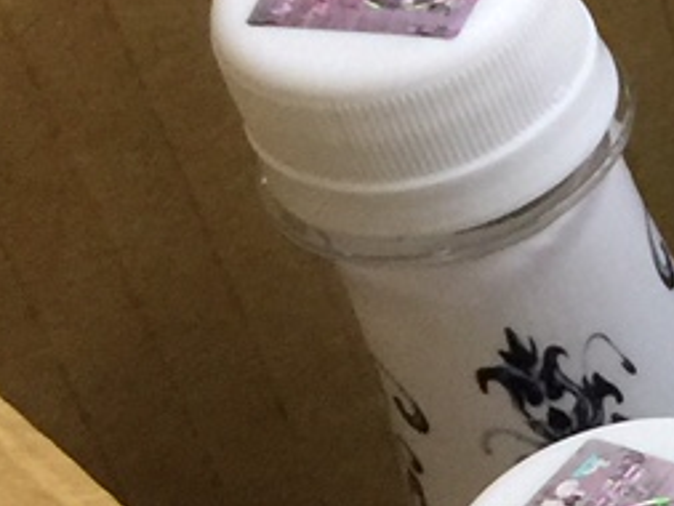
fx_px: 3643
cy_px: 224
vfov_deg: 7.9
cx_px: 2142
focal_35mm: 187
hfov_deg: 8.5
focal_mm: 4.15
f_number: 2.2
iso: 40
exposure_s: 1/30
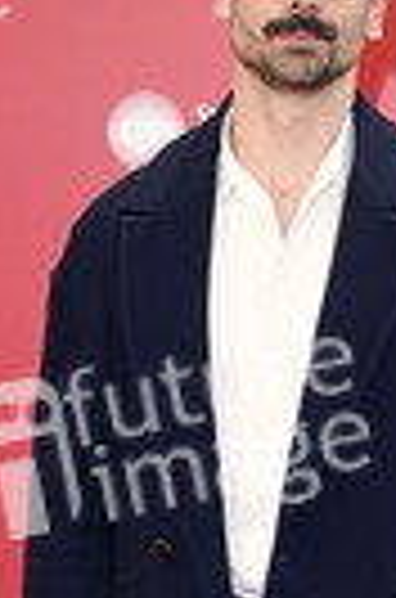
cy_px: 670
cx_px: 270
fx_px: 2753
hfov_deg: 8.2
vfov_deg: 12.2
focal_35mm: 166
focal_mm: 55
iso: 500
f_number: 5.6
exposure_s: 1/250
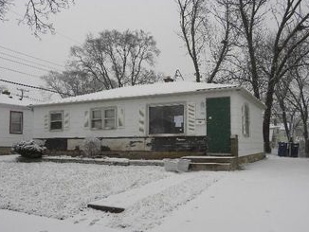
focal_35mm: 35
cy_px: 120
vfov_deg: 40.7
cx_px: 153
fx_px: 313
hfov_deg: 52.6
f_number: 2.8
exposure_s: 1/641
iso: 64
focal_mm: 5.9
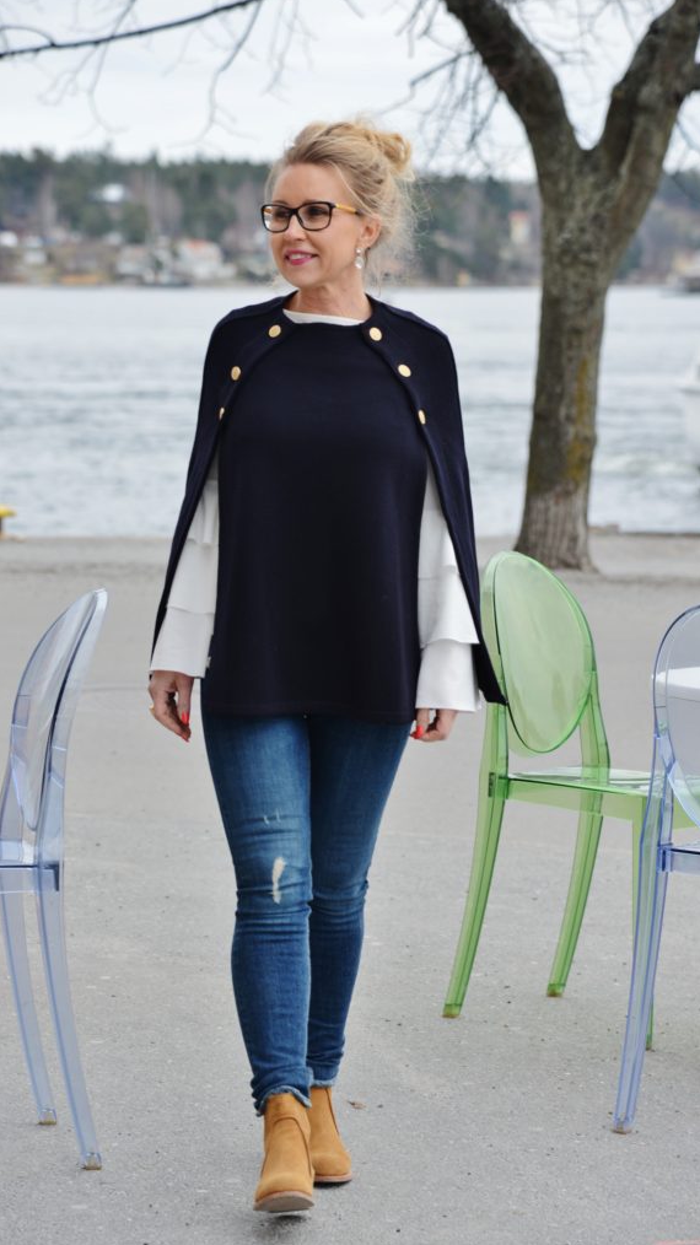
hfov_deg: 9.5
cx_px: 339
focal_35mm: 127
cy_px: 621
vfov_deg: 16.9
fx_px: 4193
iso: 400
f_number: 5.6
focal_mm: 120
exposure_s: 1/160
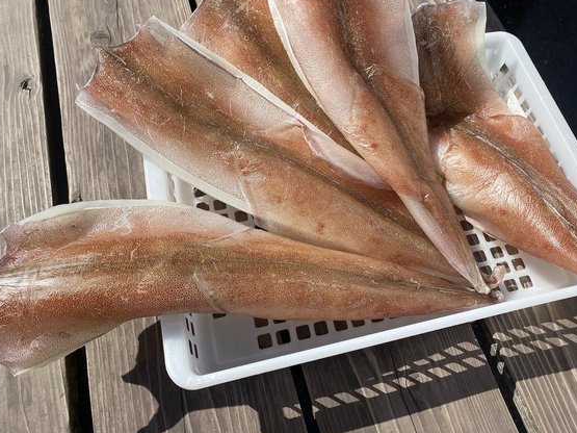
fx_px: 500
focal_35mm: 30
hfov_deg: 59.9
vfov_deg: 46.7
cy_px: 192
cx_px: 316
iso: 32
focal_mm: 4.25
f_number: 1.8
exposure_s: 1/2625
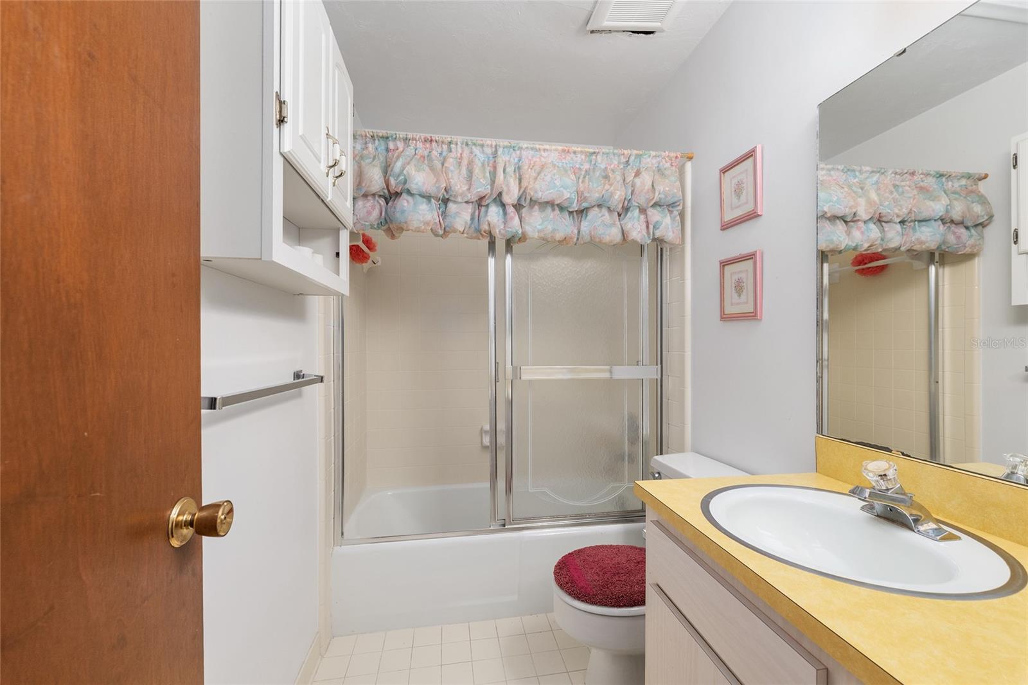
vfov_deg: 81.2
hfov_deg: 104.3
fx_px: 400
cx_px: 514
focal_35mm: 14
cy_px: 342
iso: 500
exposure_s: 1/6
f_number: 7.1
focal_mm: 14
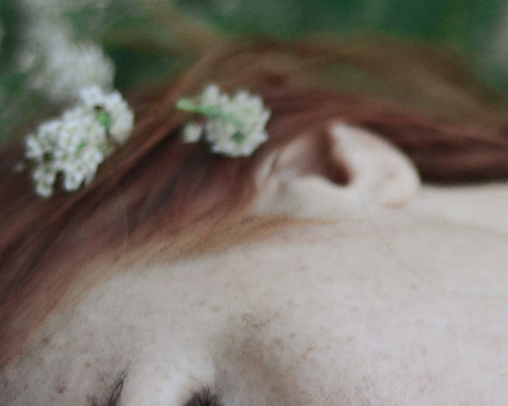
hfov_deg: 7.8
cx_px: 538
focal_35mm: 246
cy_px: 256
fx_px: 3697
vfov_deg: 6.3
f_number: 1.8
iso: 800
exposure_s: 1/4000
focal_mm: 50
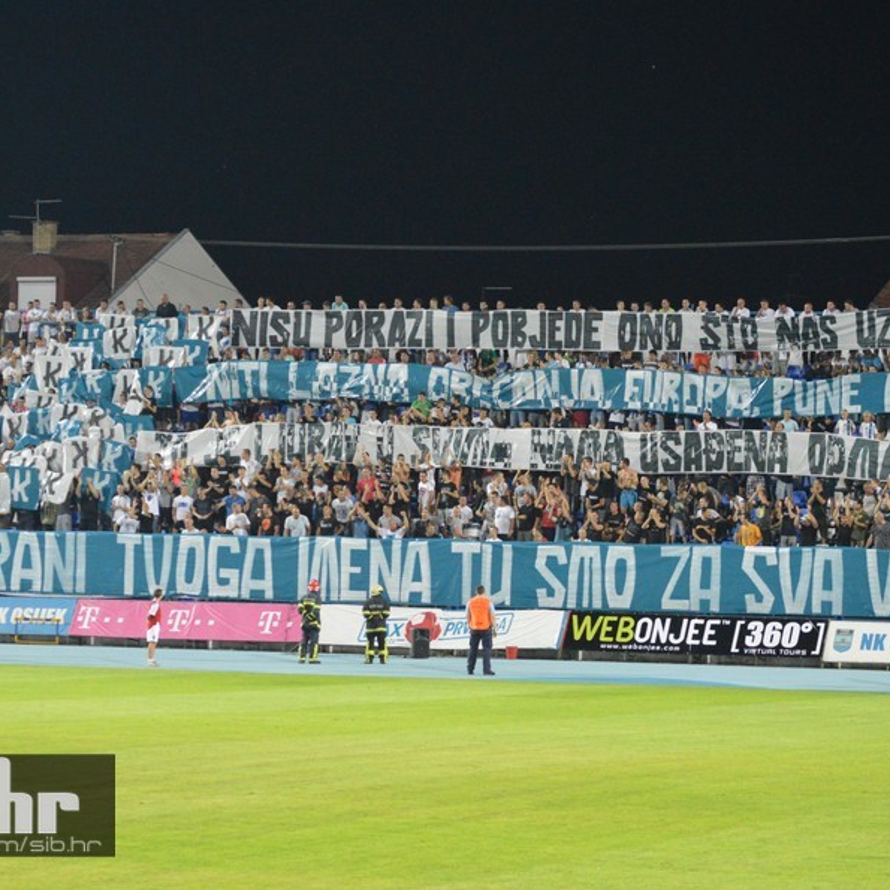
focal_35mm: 158
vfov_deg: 11.1
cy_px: 446
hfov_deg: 11.1
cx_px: 467
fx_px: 4596
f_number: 5.6
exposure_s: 1/125
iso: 3200
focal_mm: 82
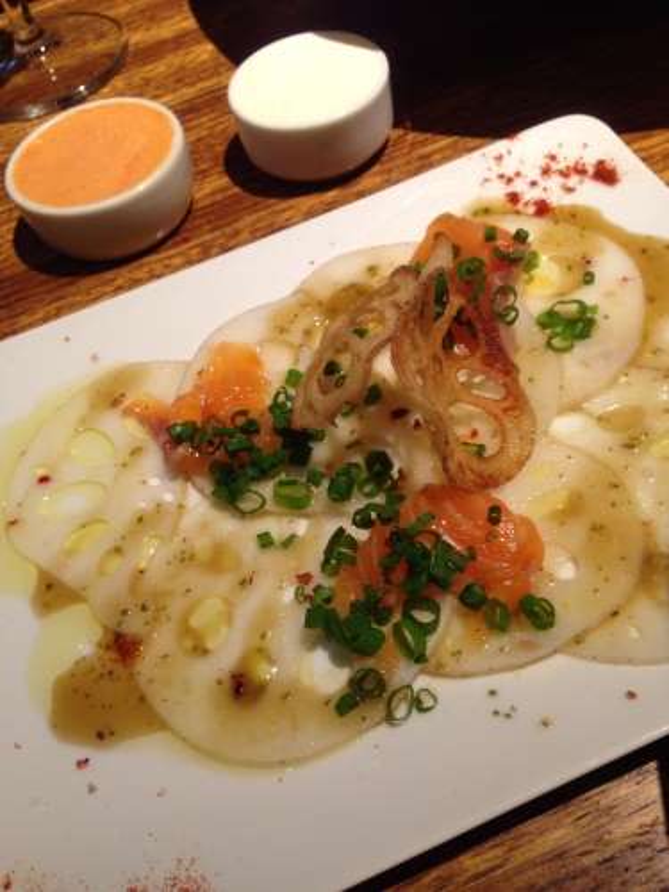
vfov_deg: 55.4
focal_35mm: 33
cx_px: 334
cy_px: 446
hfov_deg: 42.9
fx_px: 850
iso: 64
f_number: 2.4
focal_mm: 4.12
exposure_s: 1/20
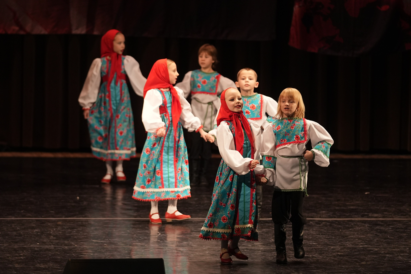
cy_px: 137
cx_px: 206
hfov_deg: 7.5
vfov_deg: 5.0
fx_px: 3151
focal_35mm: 276
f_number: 2.8
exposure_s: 1/400
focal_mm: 184
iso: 1600
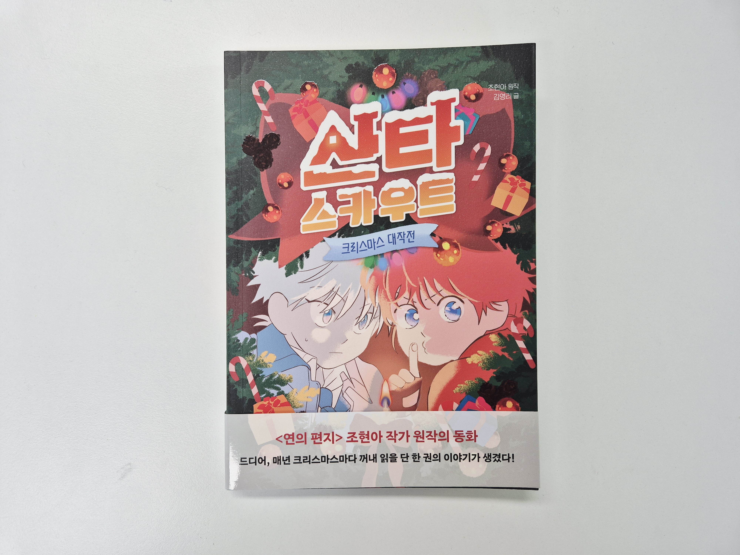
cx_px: 370
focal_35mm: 23
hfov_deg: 73.9
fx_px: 492
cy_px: 278
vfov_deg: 58.9
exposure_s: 1/120
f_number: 1.8
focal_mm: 5.4
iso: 64
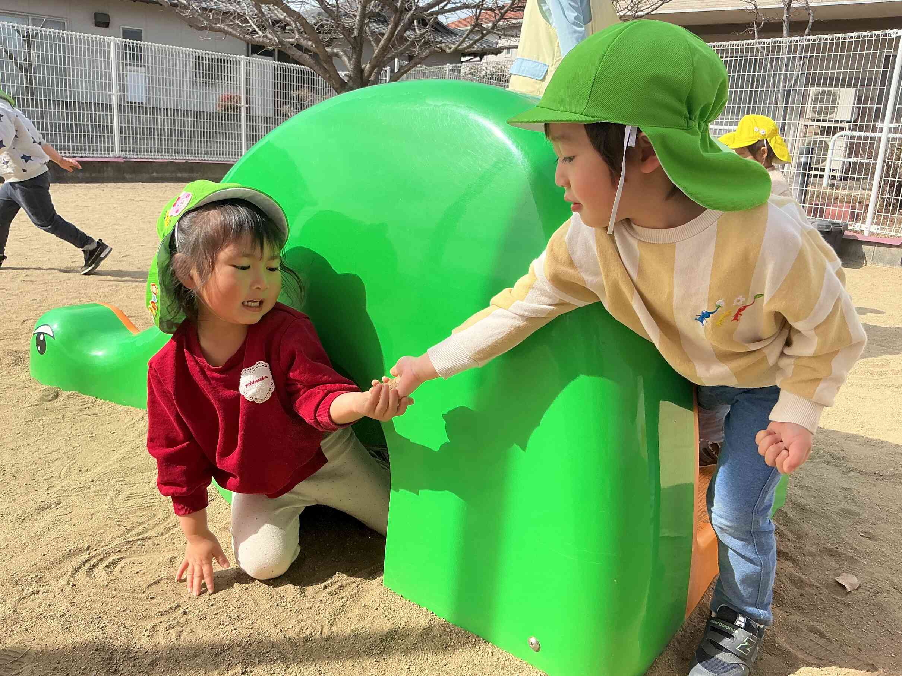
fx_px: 756
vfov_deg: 48.2
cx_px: 451
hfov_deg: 61.7
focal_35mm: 29
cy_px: 338
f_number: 1.8
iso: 25
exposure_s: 1/1076
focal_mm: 3
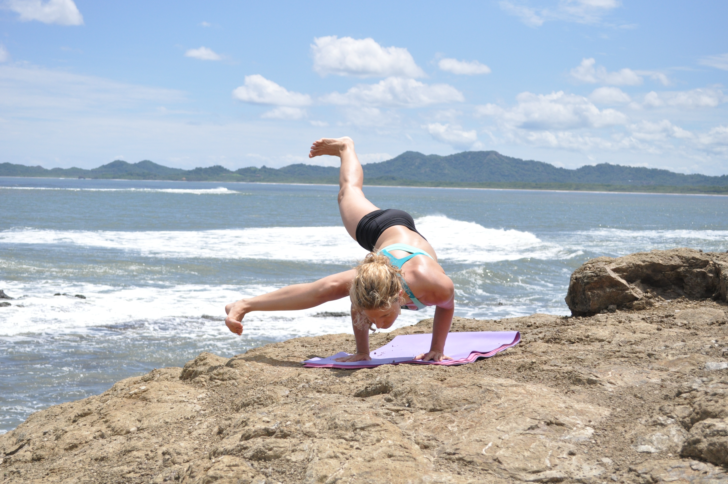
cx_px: 364
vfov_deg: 25.7
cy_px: 242
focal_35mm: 52
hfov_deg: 37.9
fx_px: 1060
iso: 800
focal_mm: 35
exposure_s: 1/4000
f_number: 5.6
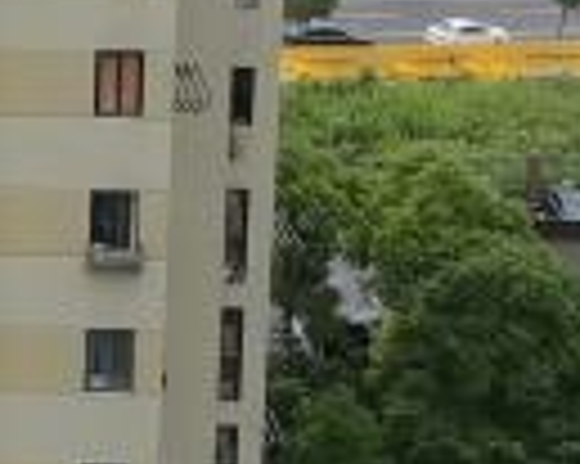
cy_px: -297
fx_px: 2813
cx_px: -193
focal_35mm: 164
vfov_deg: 9.1
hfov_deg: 11.4
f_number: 2
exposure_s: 1/401
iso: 50
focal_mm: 5.72
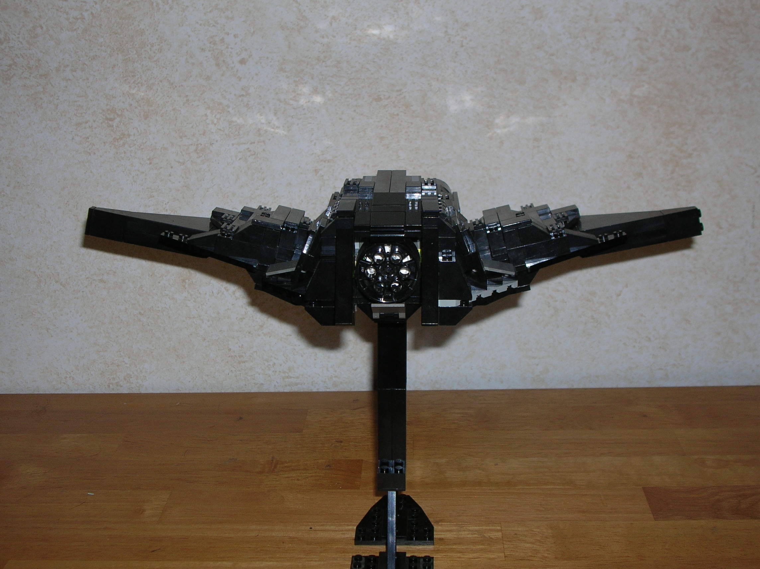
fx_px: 1119
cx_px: 380
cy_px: 284
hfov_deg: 37.5
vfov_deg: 28.5
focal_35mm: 51
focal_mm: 8.5
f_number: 3.3
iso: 50
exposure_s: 1/60.1
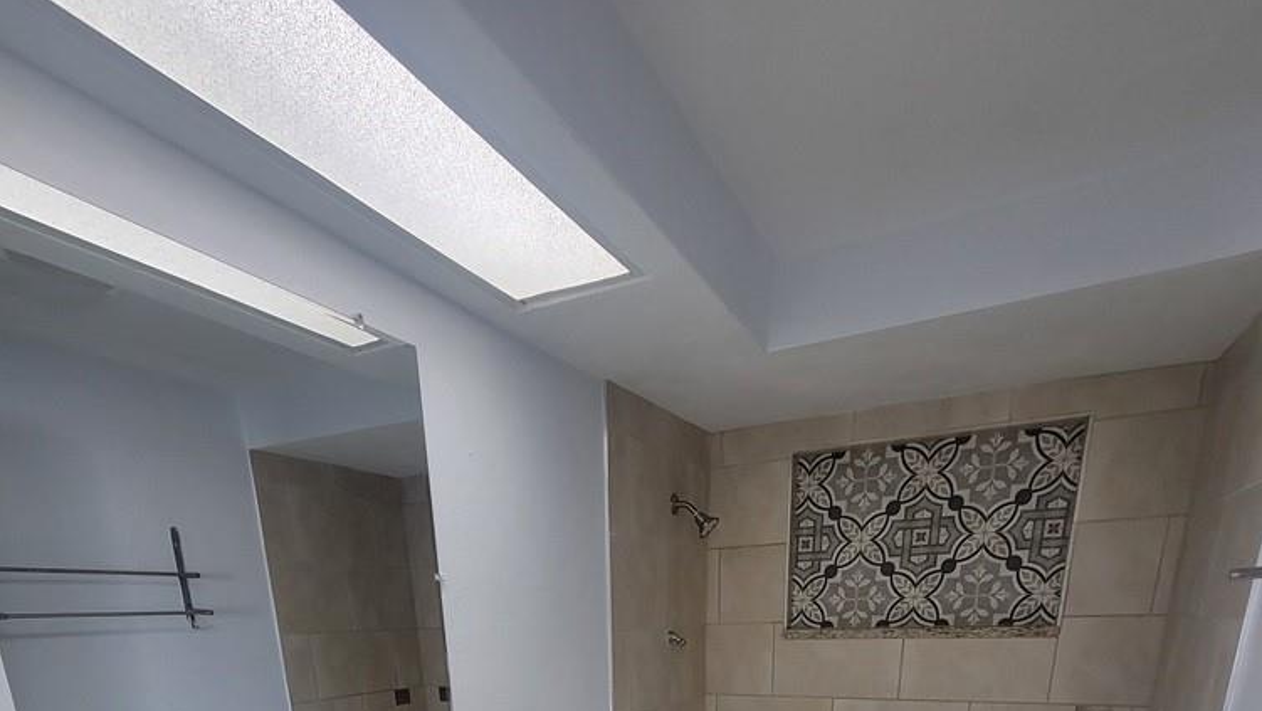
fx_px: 636
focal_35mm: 19
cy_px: 840
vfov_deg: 41.4
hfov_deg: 89.5
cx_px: 634
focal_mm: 2.2
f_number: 2.2
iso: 200
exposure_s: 1/60
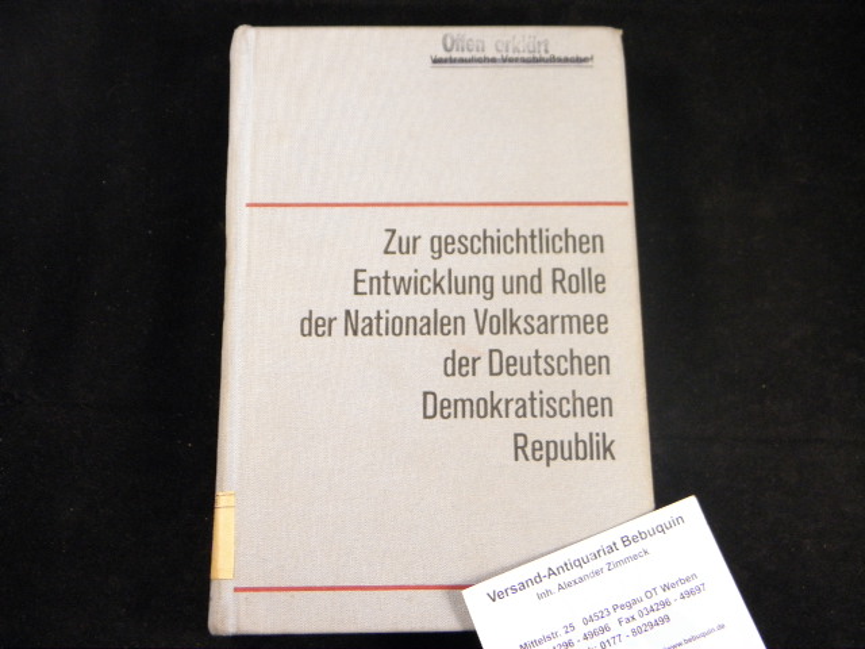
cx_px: 432
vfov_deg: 35.1
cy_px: 324
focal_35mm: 41
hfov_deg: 45.8
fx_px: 1025
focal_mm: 7.5
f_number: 3.8
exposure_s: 1/40
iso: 250
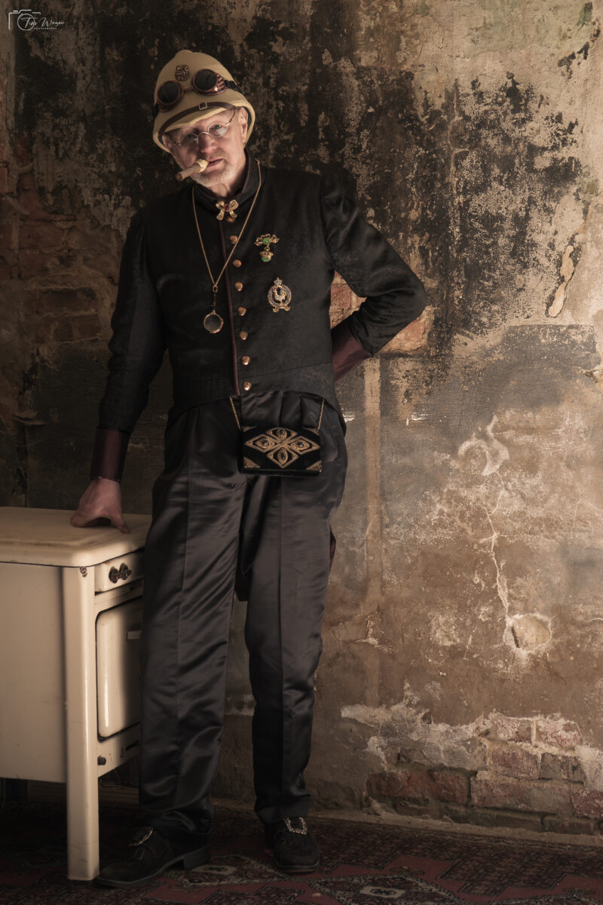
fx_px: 2060
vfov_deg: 24.8
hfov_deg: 16.7
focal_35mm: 82
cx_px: 302
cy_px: 452
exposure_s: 1/100
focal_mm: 55
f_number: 4.5
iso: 1000
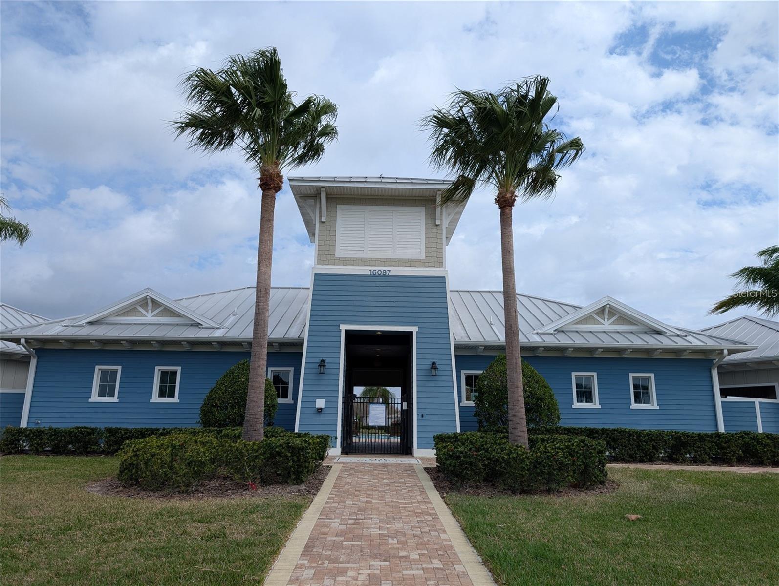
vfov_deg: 56.9
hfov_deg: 71.5
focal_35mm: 24
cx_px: 390
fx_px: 541
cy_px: 293
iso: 22
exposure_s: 1/1497
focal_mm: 6.9
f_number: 1.68
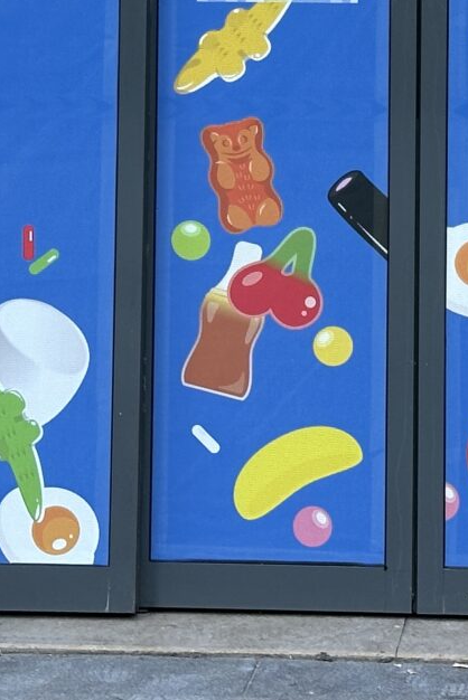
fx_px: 2980
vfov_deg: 13.1
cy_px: -97
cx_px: 410
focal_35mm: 153
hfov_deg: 8.9
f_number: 1.78
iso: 64
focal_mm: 6.86
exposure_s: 1/121
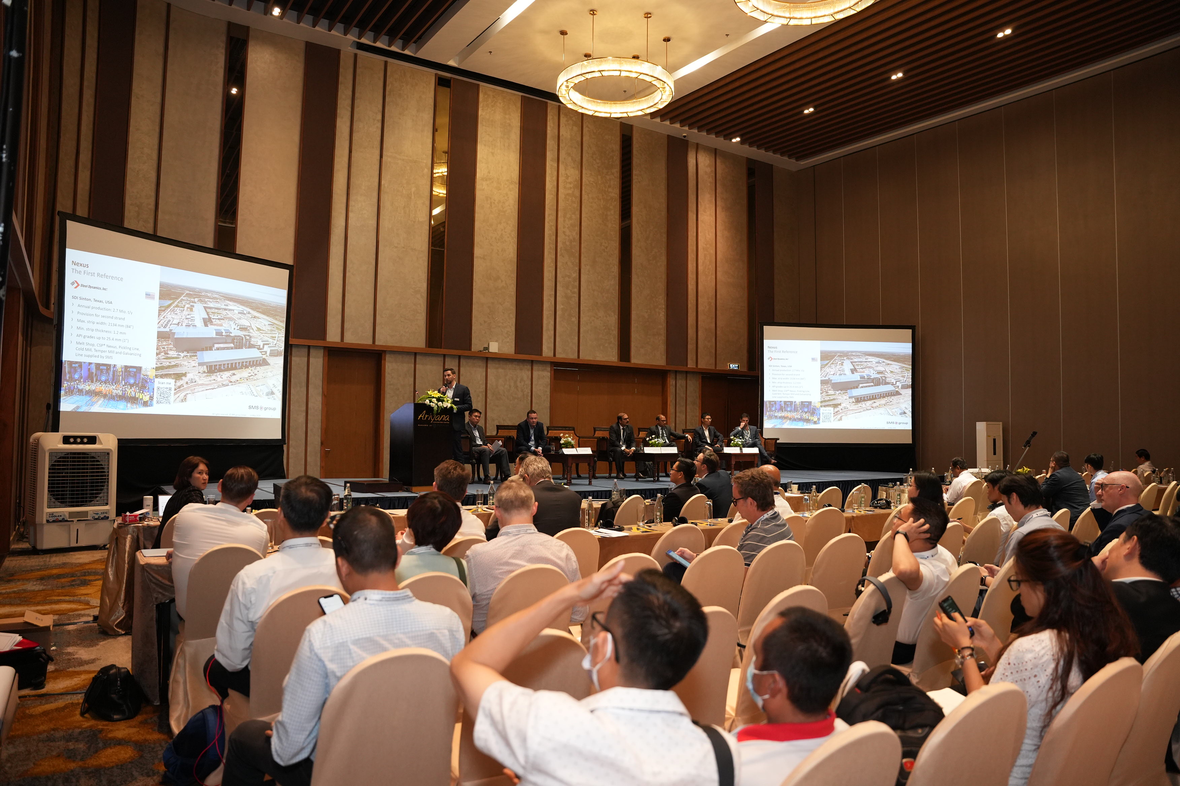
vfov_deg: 51.1
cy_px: 393
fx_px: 823
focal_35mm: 25
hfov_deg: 71.3
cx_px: 590
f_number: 3.2
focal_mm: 25.1
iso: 2000
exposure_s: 1/125
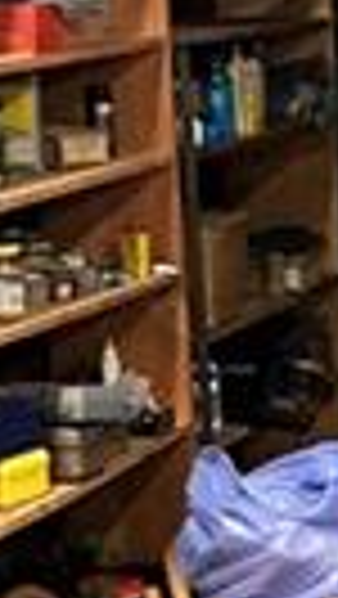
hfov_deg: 6.6
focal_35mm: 176
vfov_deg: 12.0
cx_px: 825
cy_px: 670
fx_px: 2799
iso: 100
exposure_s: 1/15
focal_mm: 3.99
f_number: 1.8
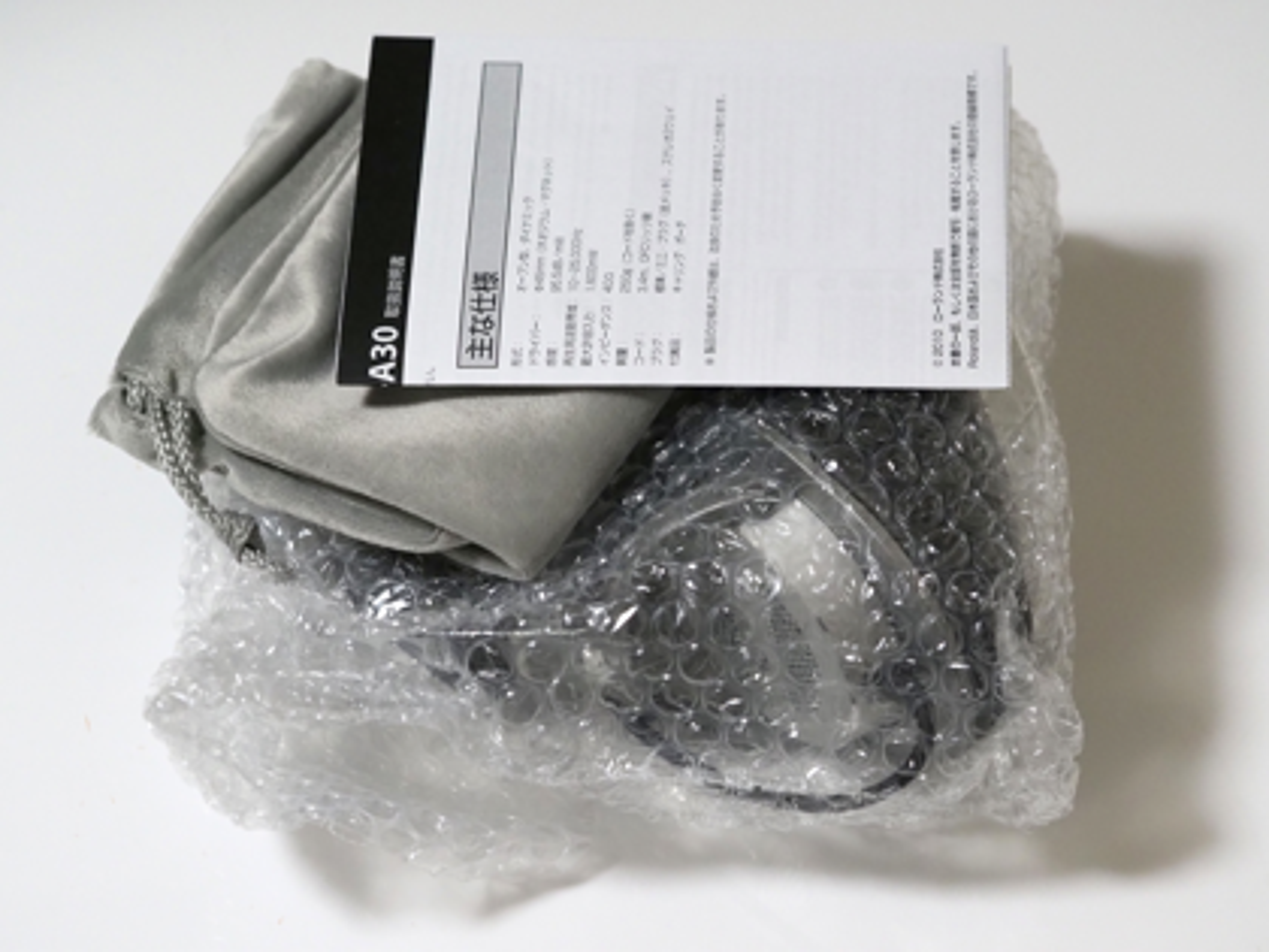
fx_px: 4399
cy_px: 476
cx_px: 634
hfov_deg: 16.4
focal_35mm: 120
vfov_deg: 12.3
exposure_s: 1/125
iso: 2500
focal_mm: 60
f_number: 4
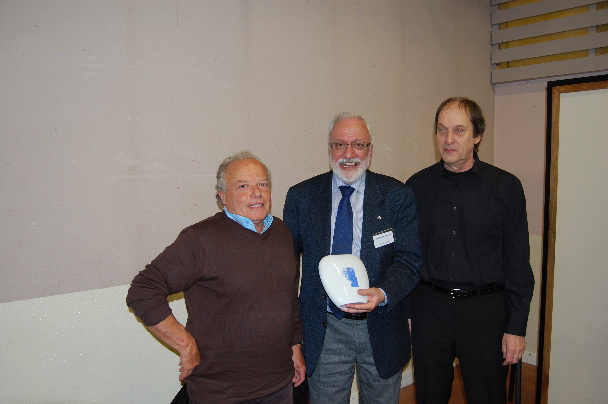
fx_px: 506
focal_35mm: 30
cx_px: 304
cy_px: 202
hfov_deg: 62.0
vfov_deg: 43.5
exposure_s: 1/60
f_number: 3.8
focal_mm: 20
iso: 400
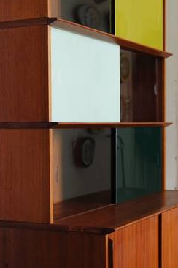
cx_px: 96
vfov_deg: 24.2
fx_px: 623
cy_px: 156
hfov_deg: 16.3
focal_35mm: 84
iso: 400
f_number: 4
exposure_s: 1/50
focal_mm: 26
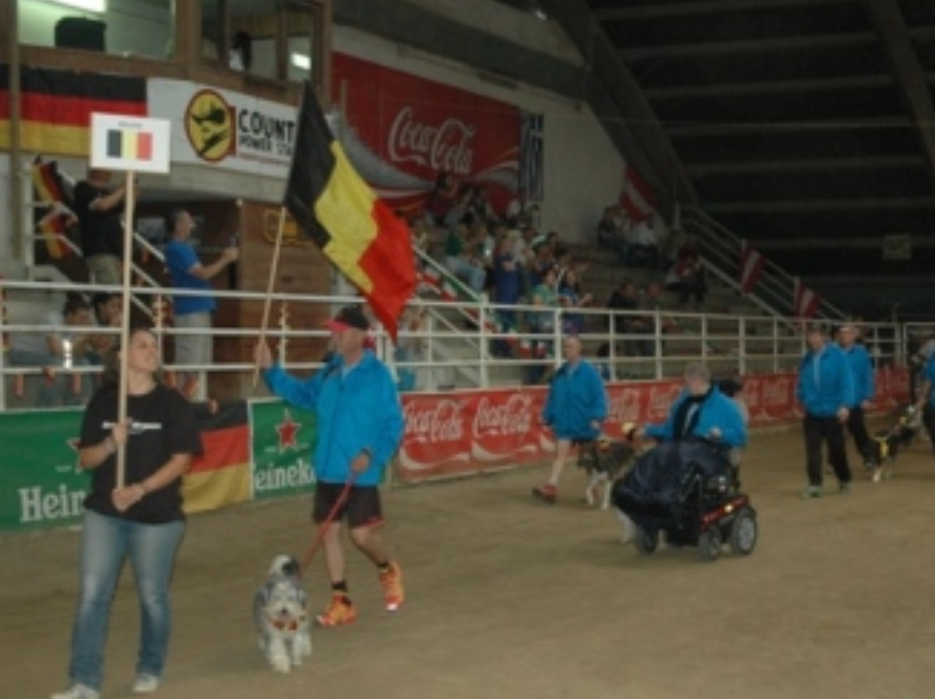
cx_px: 639
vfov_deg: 23.7
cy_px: 408
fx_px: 1664
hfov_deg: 31.1
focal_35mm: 62
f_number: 4
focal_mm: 31
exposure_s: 1/60
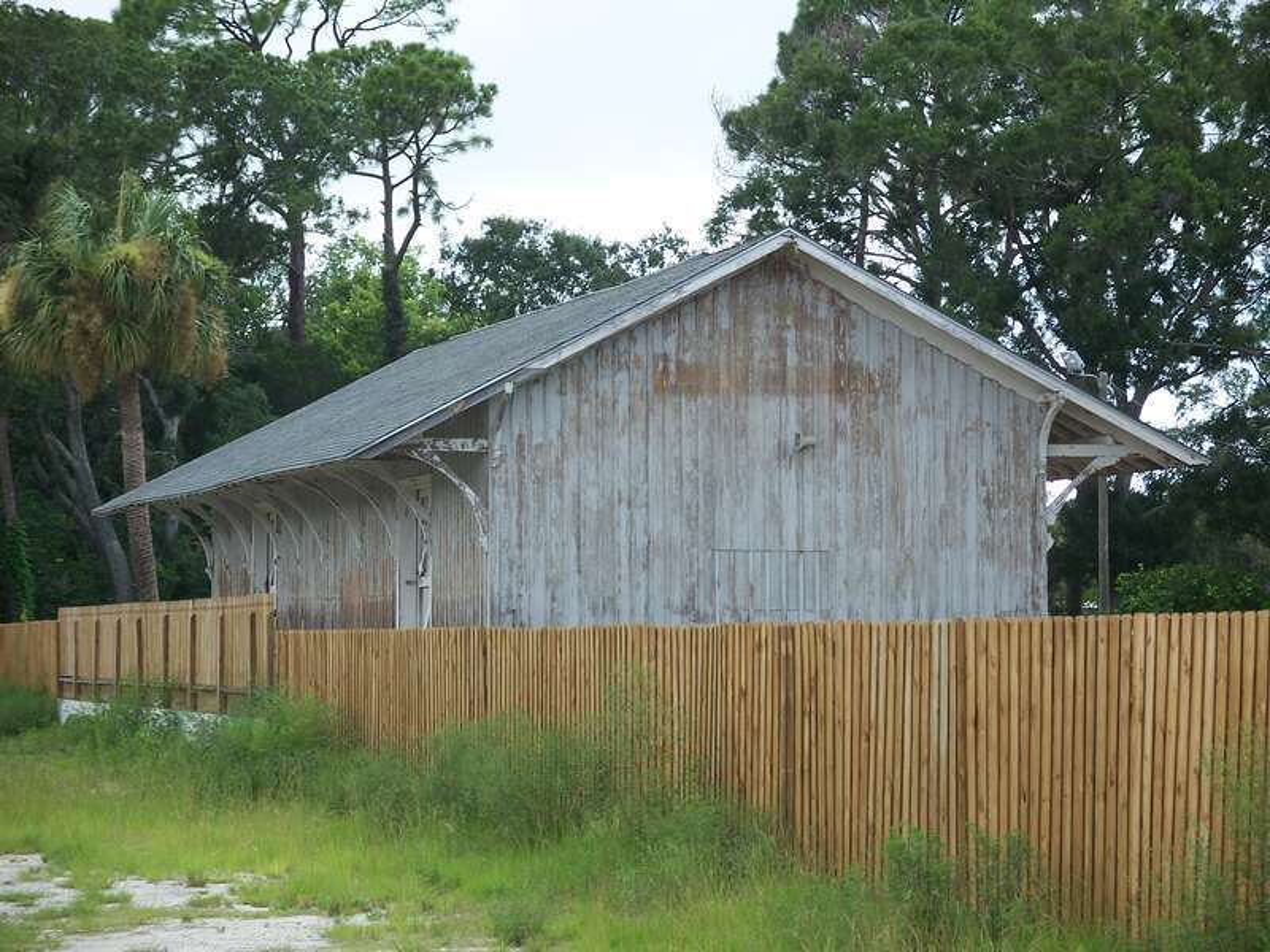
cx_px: 635
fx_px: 4146
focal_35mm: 113
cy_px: 476
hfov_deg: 17.4
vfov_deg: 13.1
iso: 64
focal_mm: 23.9
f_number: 3.6
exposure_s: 1/125
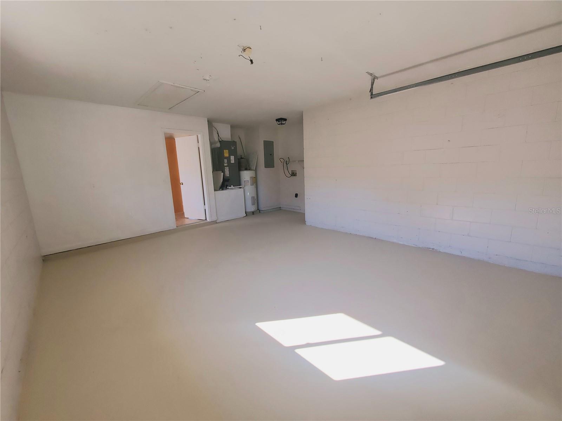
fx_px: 211
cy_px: 210
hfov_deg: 106.2
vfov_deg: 89.9
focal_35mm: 13
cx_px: 281
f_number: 2.2
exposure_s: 1/59.2
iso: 80
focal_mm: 1.8
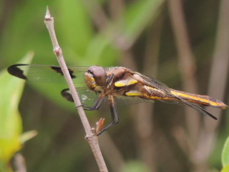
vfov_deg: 1.5
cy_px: 86
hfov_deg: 2.0
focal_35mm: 1000
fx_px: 6615
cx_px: 114
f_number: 5.9
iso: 180
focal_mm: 180
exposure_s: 1/500
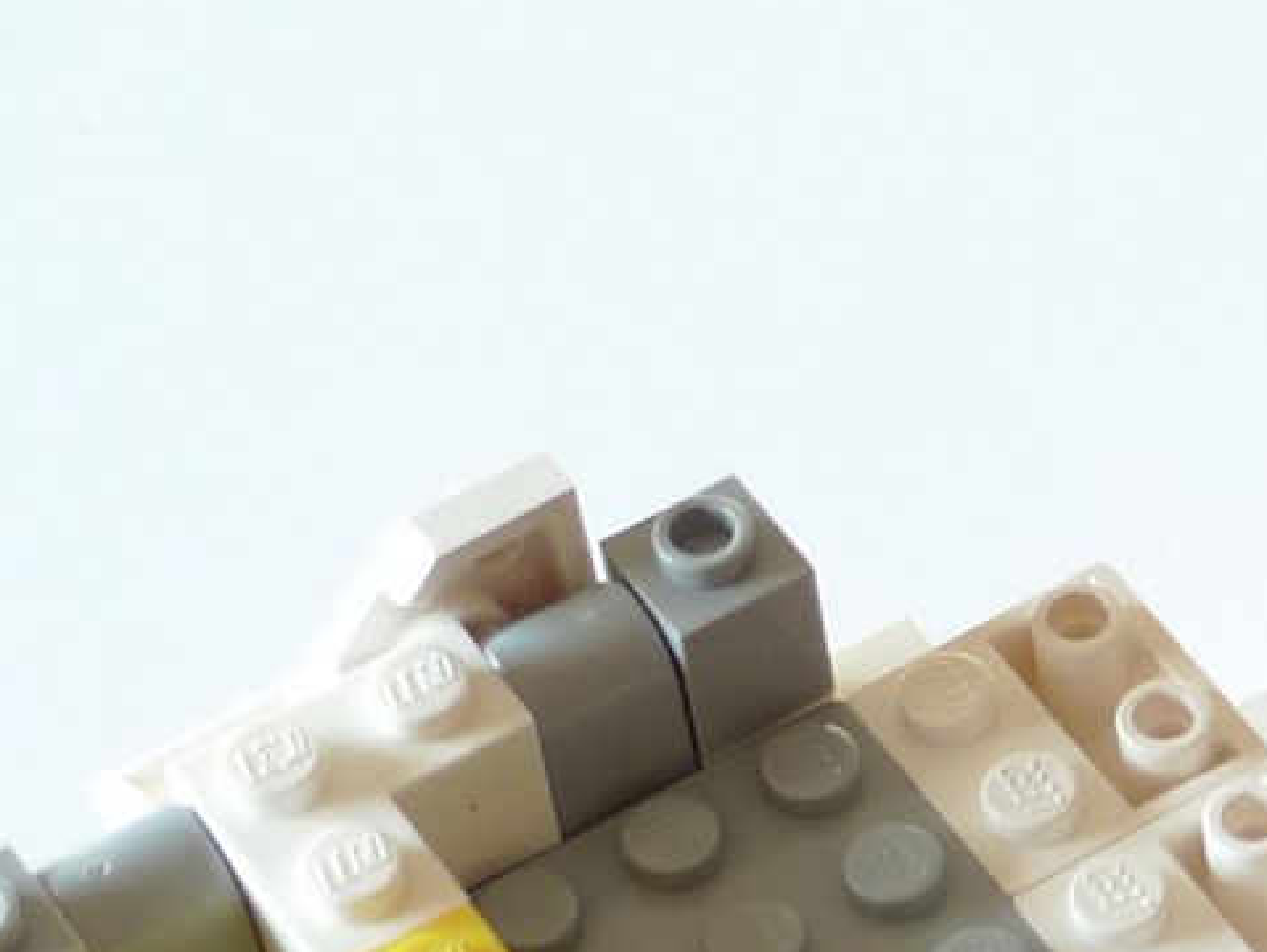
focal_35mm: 156
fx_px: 5714
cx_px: 1815
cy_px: 1119
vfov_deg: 9.4
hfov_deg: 12.1
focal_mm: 8.8
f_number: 3.2
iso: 80
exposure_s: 1/13
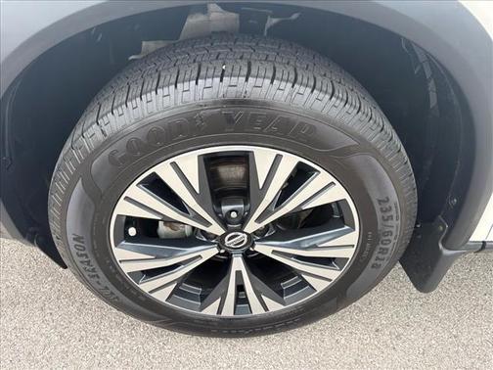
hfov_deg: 67.3
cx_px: 246
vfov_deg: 53.1
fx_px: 370
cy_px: 185
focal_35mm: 26
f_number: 1.6
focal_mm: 5.96
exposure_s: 1/273
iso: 40
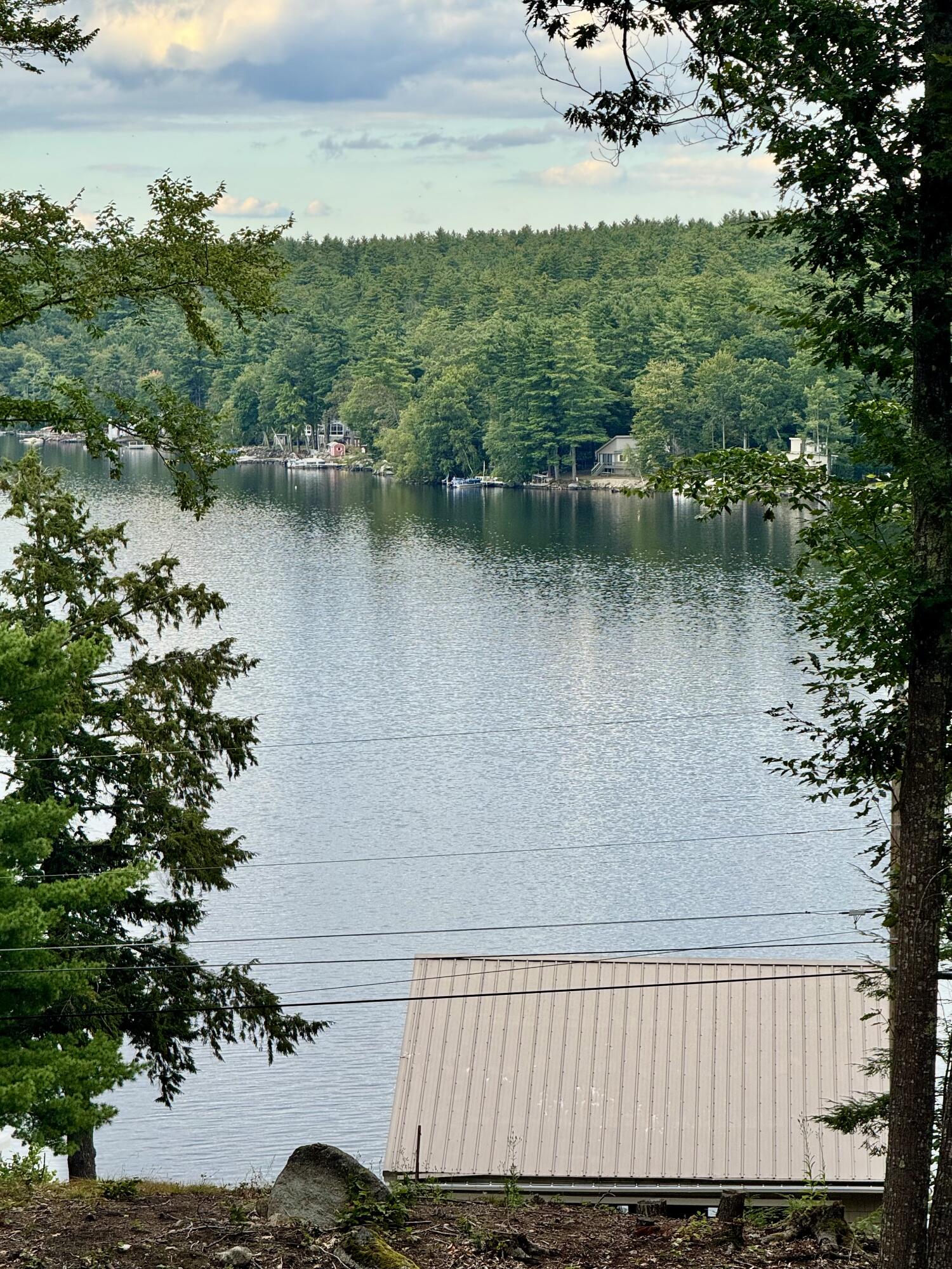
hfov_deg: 12.3
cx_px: 476
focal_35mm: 120
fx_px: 4400
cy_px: 634
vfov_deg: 16.4
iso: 50
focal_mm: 15.66
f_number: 2.8
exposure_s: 1/416
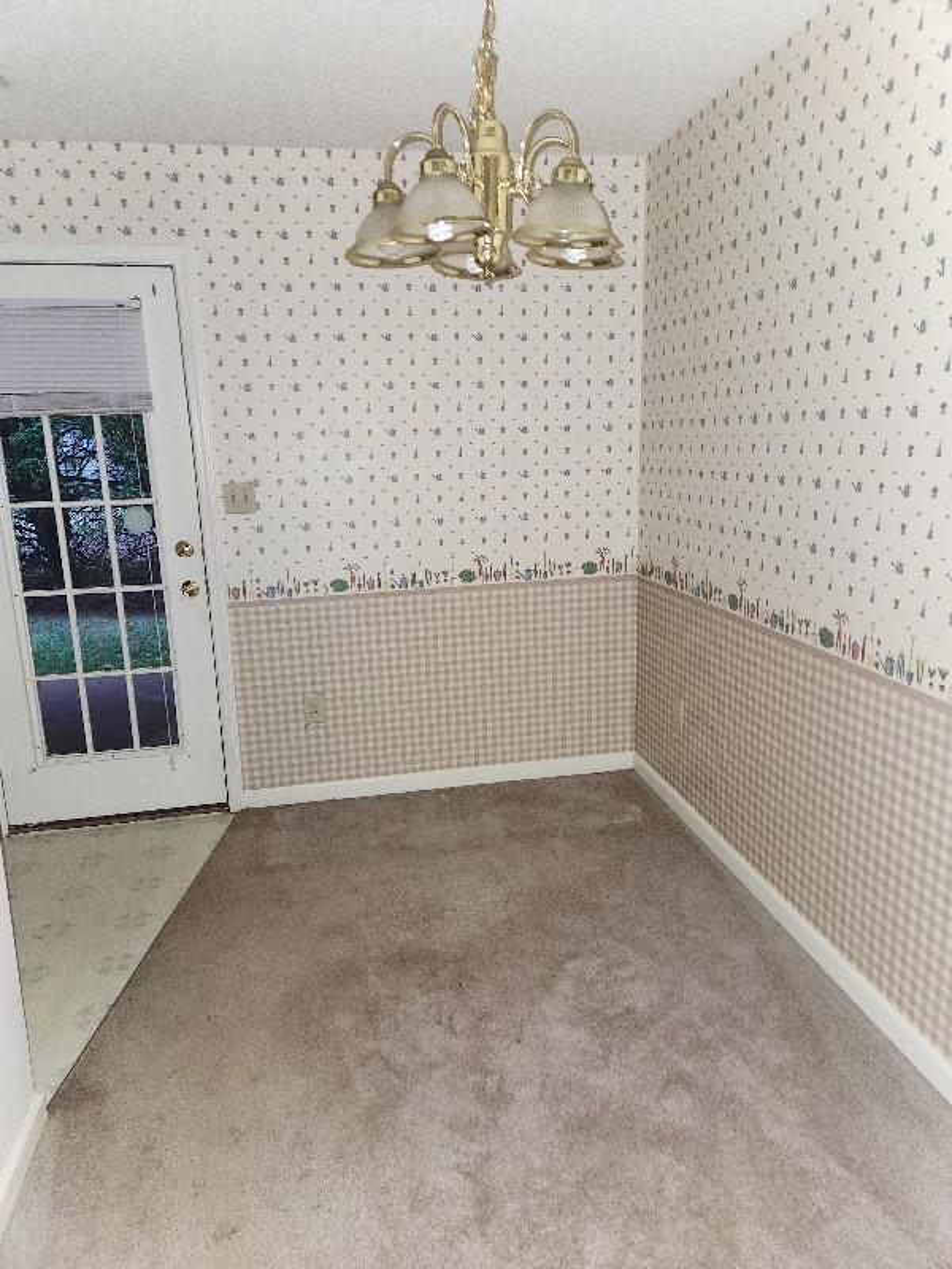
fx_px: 843
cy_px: 634
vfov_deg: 73.9
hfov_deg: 58.9
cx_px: 476
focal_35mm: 23
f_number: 1.8
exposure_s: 1/10
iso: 160
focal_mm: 5.4
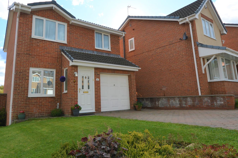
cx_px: 104
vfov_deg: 54.8
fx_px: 152
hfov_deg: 75.8
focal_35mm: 23
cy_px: 66
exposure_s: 1/250
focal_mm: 10
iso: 140
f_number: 8
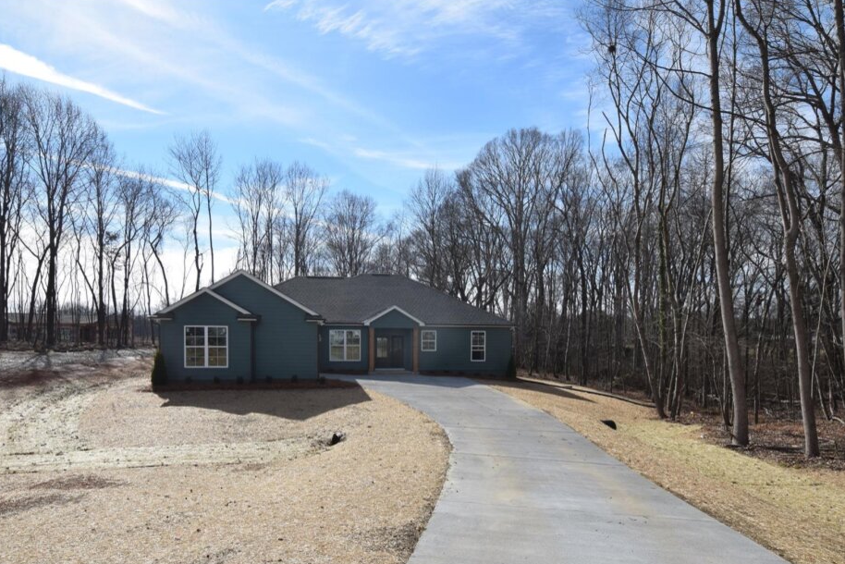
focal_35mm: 22
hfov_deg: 79.4
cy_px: 363
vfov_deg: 57.1
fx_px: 508
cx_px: 398
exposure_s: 1/400
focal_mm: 11
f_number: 10
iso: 200
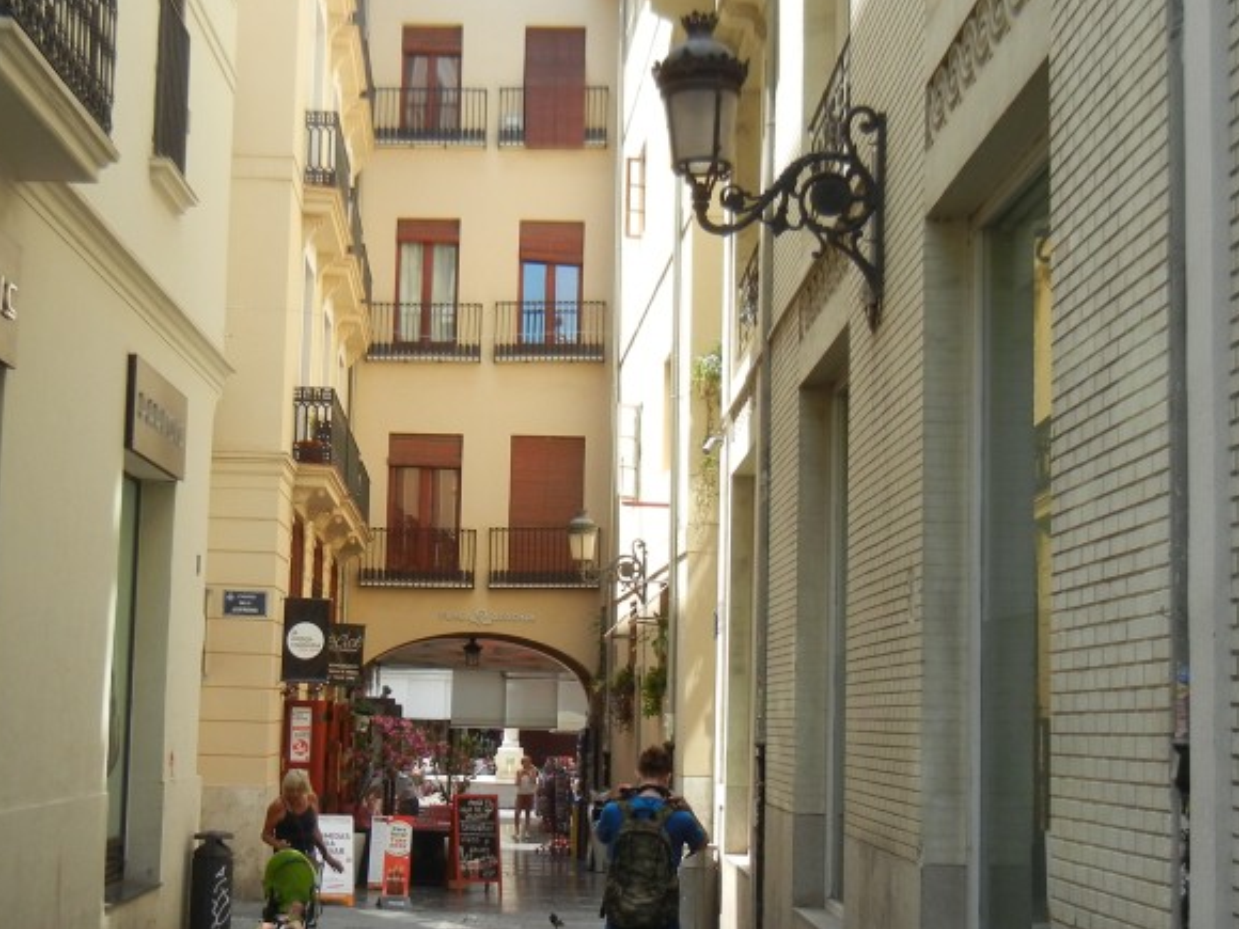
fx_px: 1897
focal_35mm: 53
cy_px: 572
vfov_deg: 27.4
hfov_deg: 36.1
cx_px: 532
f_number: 3.5
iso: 160
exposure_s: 1/337
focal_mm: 5.4
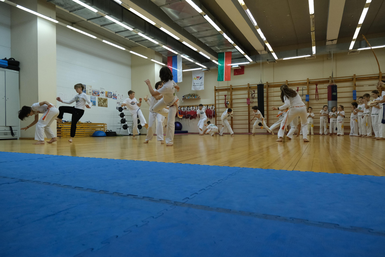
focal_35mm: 24
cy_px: 128
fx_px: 257
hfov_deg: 73.7
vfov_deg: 53.1
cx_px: 192
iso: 2000
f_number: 3.6
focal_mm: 16.1
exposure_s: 1/320
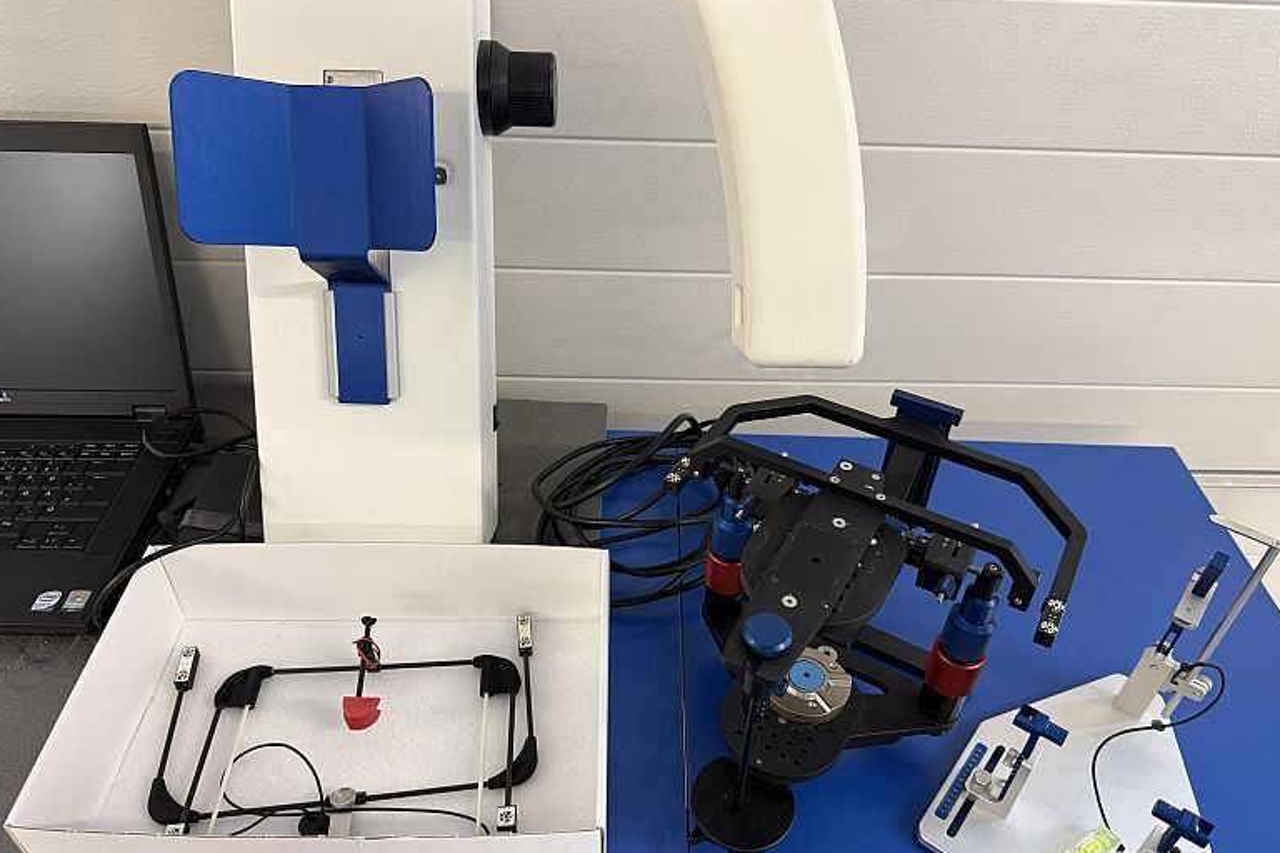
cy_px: 476
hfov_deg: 69.4
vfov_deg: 49.4
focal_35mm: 26
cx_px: 645
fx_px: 924
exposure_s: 1/50
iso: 250
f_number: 1.78
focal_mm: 6.76
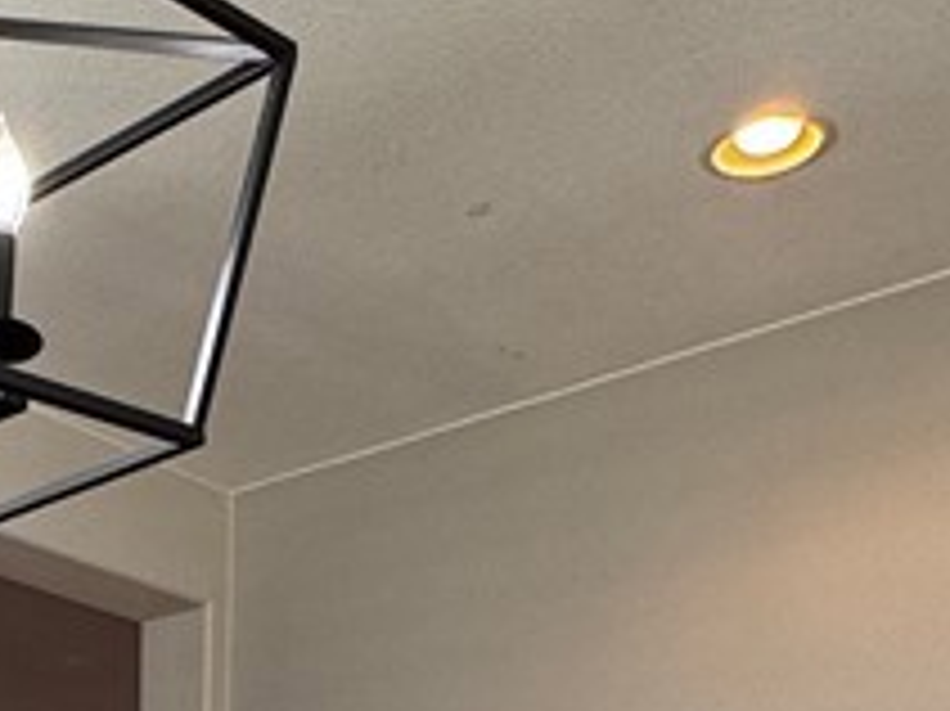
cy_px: 1174
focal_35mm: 68
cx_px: -41
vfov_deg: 18.3
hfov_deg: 26.7
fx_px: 1865
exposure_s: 1/120
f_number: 2.2
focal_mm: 2.22
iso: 100
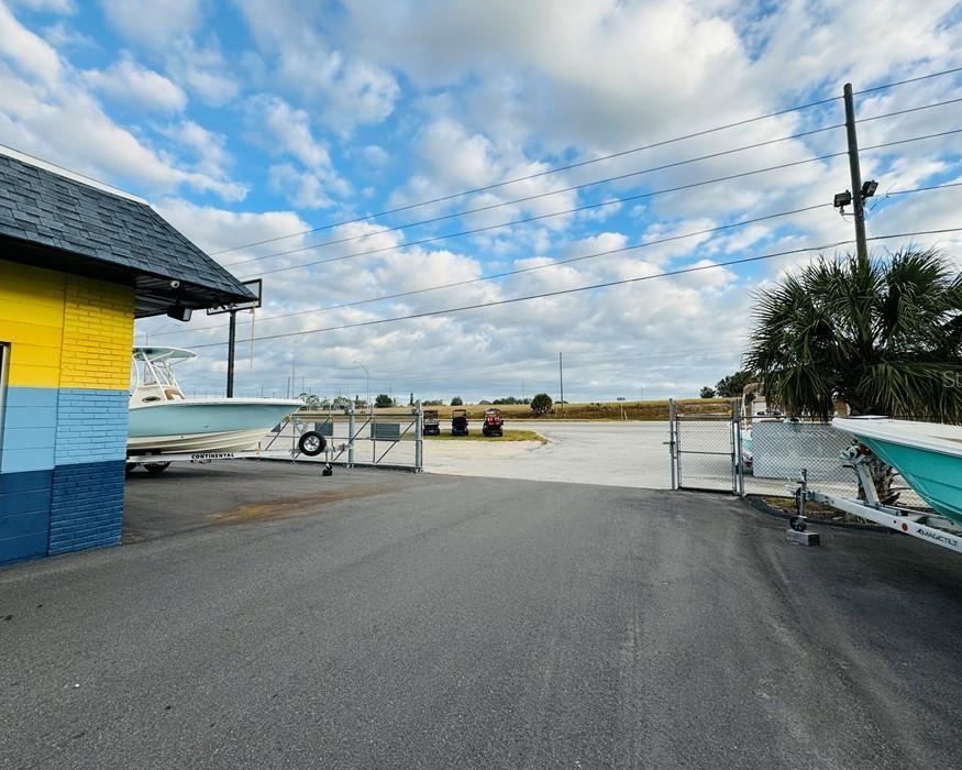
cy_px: 378
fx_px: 456
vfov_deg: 80.4
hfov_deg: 93.1
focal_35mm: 16
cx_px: 484
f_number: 2.2
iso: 50
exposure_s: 1/993
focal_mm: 2.22
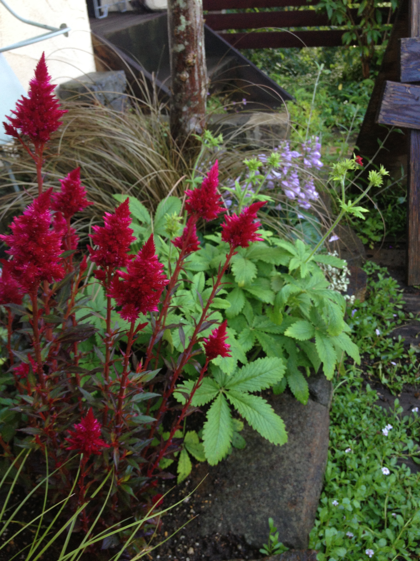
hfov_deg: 40.7
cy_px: 280
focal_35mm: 35
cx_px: 210
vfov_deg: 52.6
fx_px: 566
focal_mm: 4.28
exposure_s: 1/20
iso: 64
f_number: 2.4
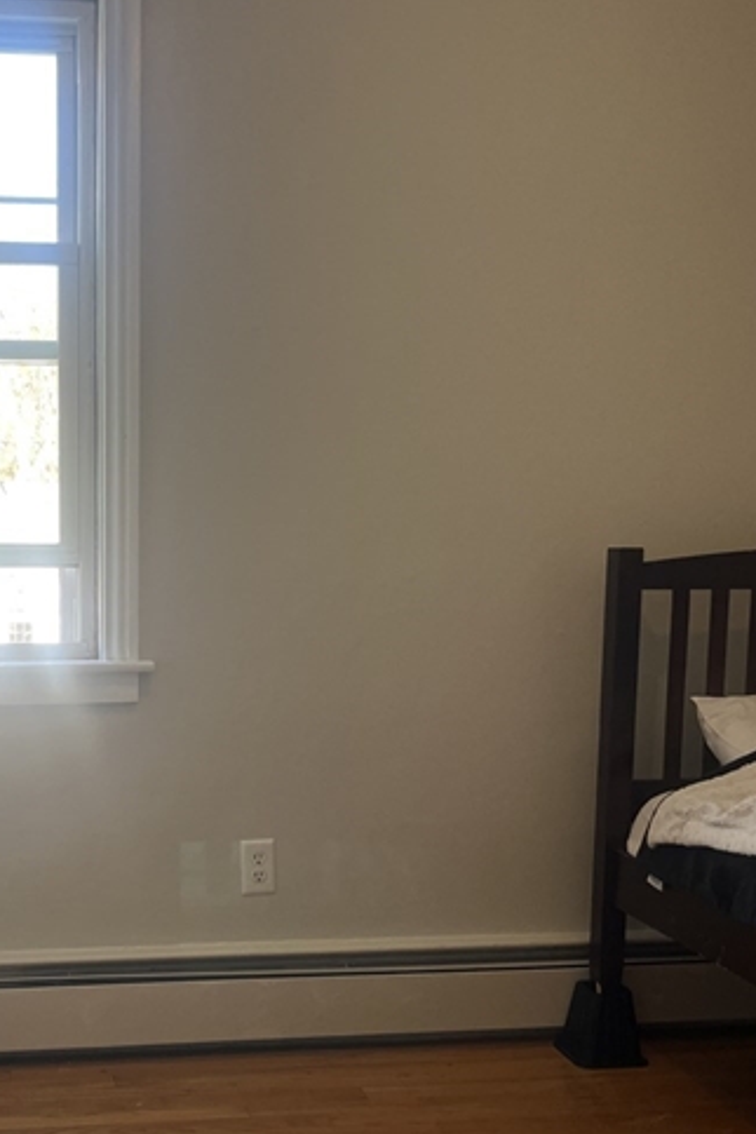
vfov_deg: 44.9
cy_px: 735
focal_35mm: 43
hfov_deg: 30.2
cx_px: 120
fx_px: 1354
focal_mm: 5.1
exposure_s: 1/120
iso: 100
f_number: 1.6
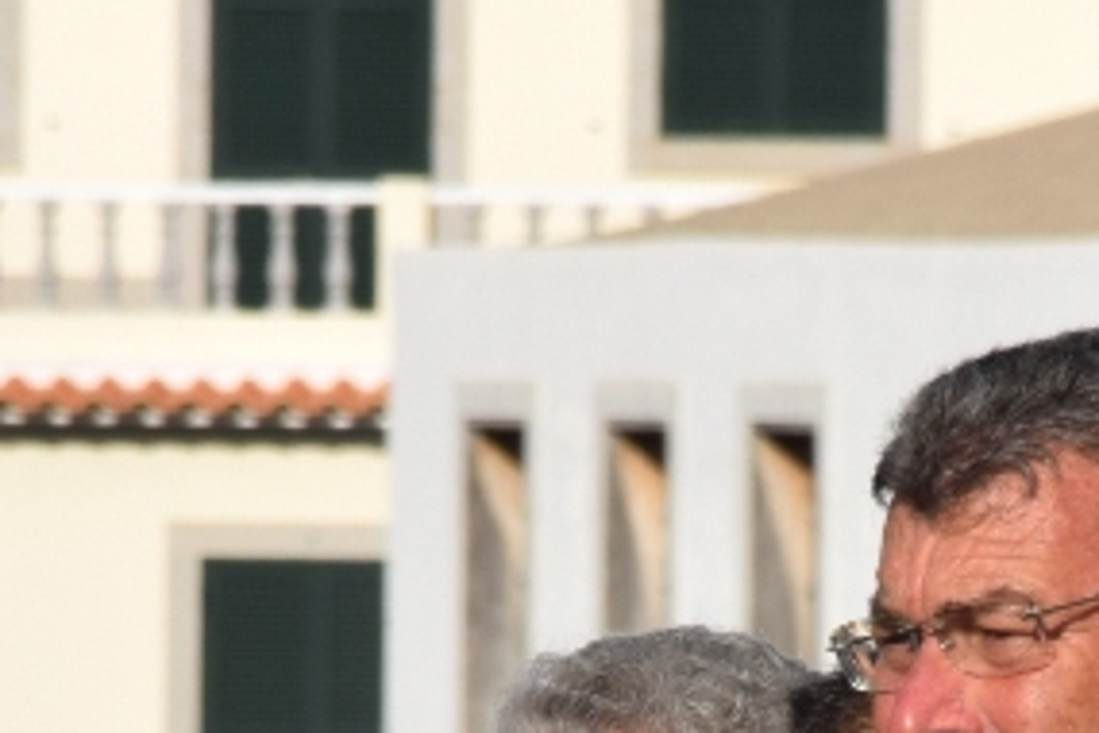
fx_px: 27015
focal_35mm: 885
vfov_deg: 1.6
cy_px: 1069
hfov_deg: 2.3
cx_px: 783
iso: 100
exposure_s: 1/200
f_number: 11
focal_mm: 140
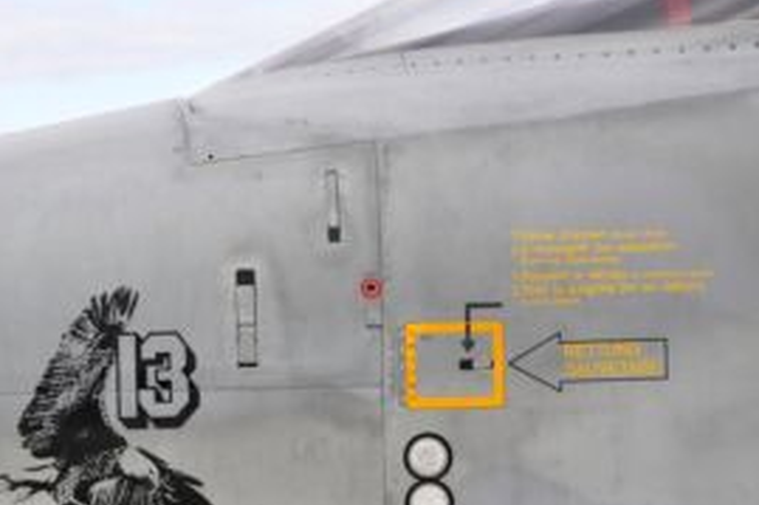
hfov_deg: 7.0
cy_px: 387
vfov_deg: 4.7
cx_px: 133
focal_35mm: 293
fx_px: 6172
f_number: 8
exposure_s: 1/250
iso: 200
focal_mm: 105
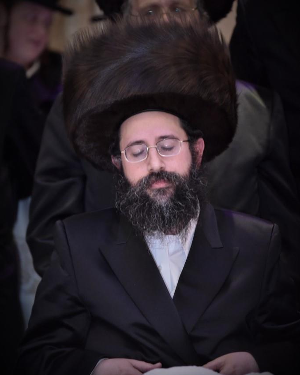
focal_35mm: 226
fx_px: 2510
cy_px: 183
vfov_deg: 8.6
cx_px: 150
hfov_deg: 6.8
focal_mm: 200
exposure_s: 1/125
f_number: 2.8
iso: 2500
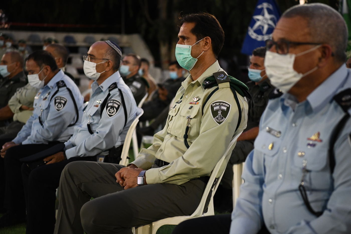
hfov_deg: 28.8
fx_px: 682
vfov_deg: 19.5
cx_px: 176
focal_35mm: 70
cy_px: 117
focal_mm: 70
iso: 4000
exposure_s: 1/100
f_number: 2.8
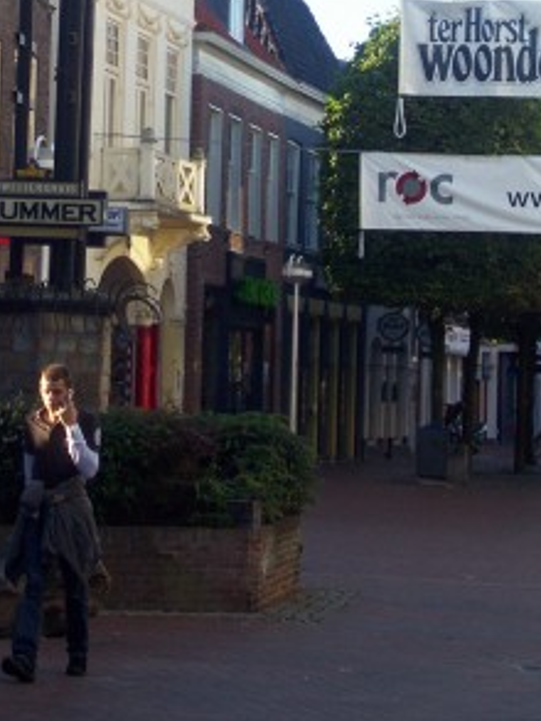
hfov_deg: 11.1
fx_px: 2769
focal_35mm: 133
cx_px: 130
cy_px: 12
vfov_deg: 14.6
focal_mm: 10.8
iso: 80
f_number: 3.6
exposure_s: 1/230
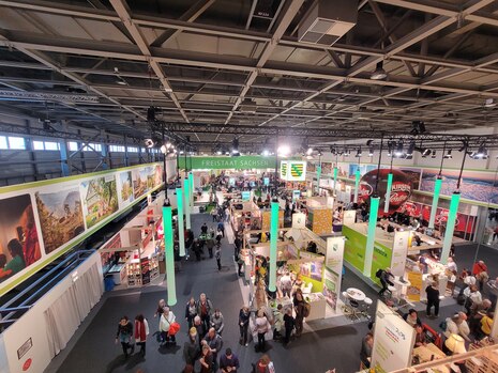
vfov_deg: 89.9
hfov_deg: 106.2
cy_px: 186
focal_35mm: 13
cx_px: 249
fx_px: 187
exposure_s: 1/50
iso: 160
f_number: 2.2
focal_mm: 1.74
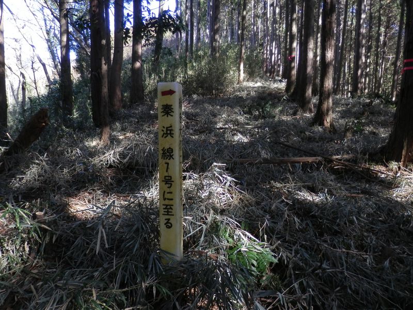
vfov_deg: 54.9
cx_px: 206
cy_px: 155
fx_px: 298
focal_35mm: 25
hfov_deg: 69.4
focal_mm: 4.5
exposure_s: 1/60
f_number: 3
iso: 80
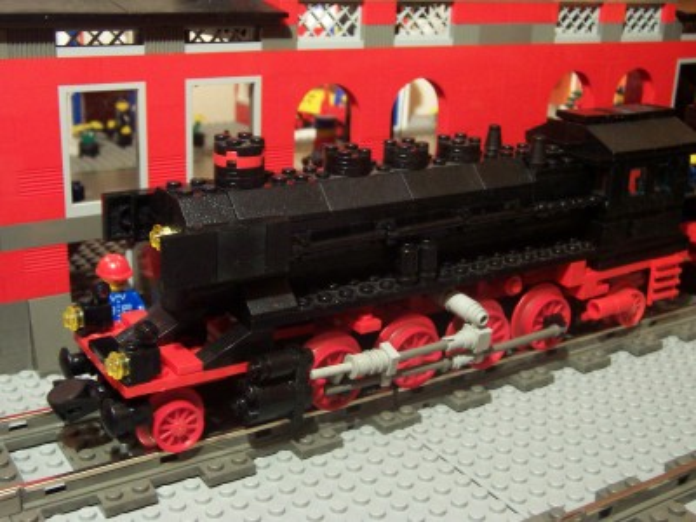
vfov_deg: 28.0
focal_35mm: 52
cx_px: 348
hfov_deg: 36.8
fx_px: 1046
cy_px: 261
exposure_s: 1/8
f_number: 3.4
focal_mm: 8
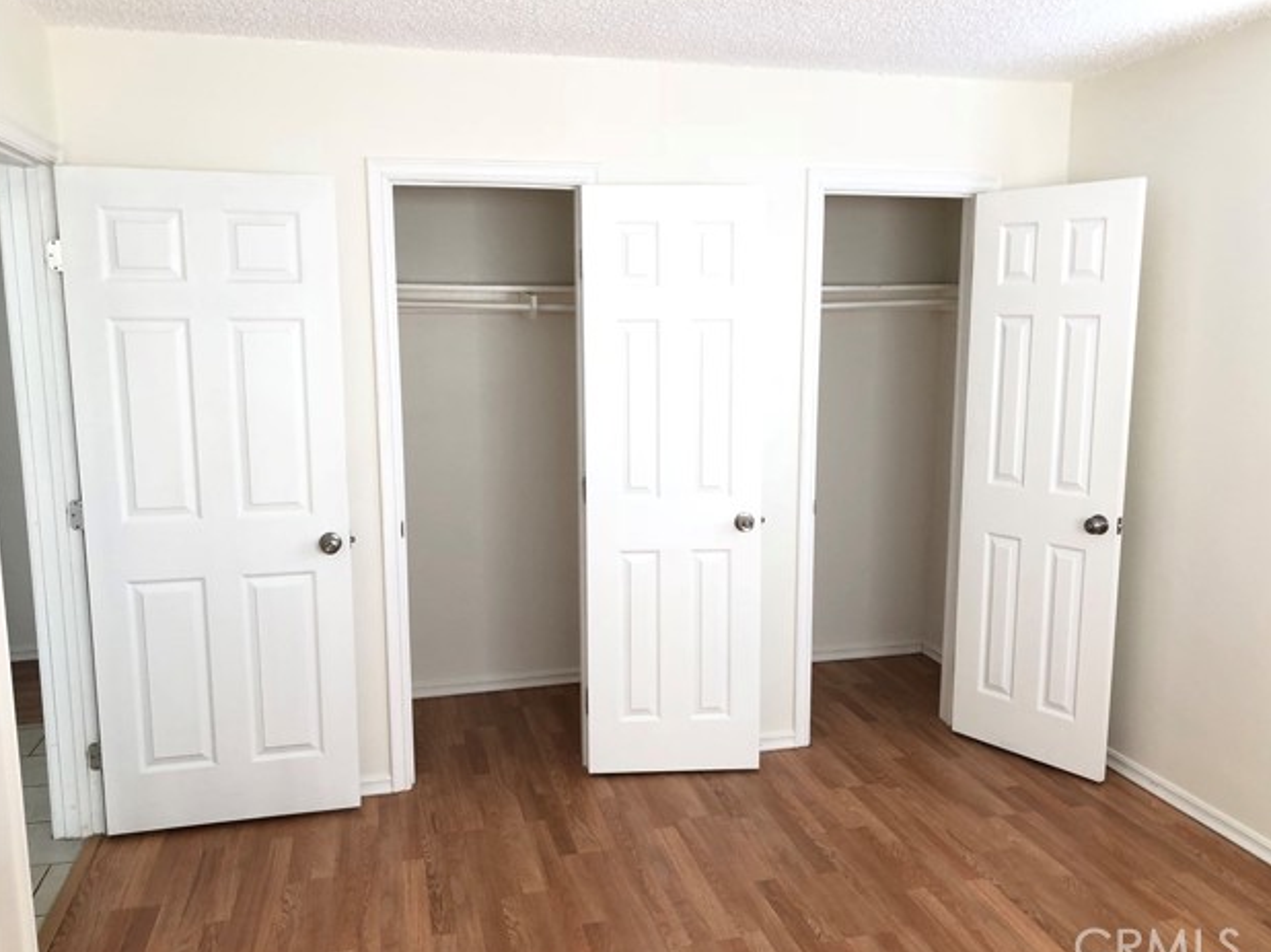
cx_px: 648
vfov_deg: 48.2
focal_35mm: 29
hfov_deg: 61.7
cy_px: 483
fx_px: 1064
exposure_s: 1/24
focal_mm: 4
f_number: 1.8
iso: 40
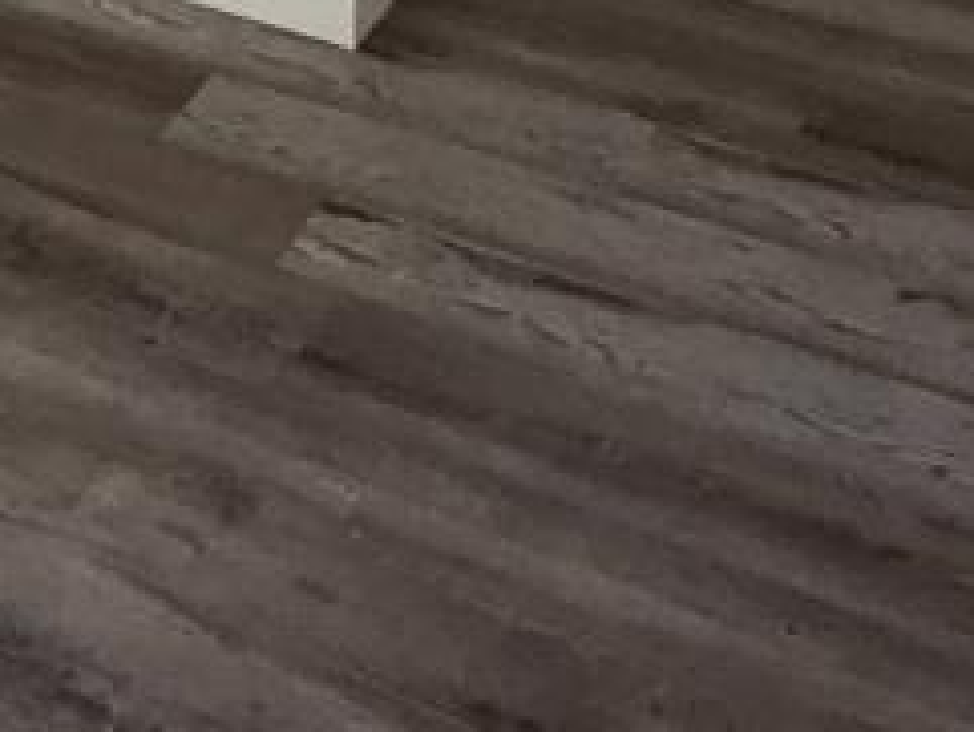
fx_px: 2449
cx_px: -154
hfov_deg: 21.1
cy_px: -843
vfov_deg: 13.7
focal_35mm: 87
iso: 200
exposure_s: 1/60
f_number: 2.2
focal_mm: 2.22
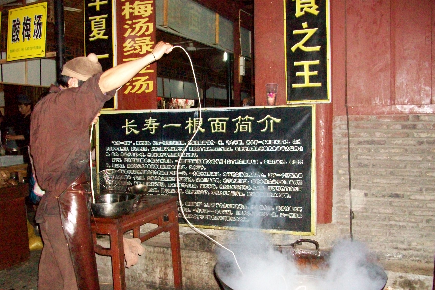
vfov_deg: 36.9
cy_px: 158
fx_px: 435
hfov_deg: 53.1
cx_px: 219
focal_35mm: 36
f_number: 2.8
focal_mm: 5.7
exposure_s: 1/125
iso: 640
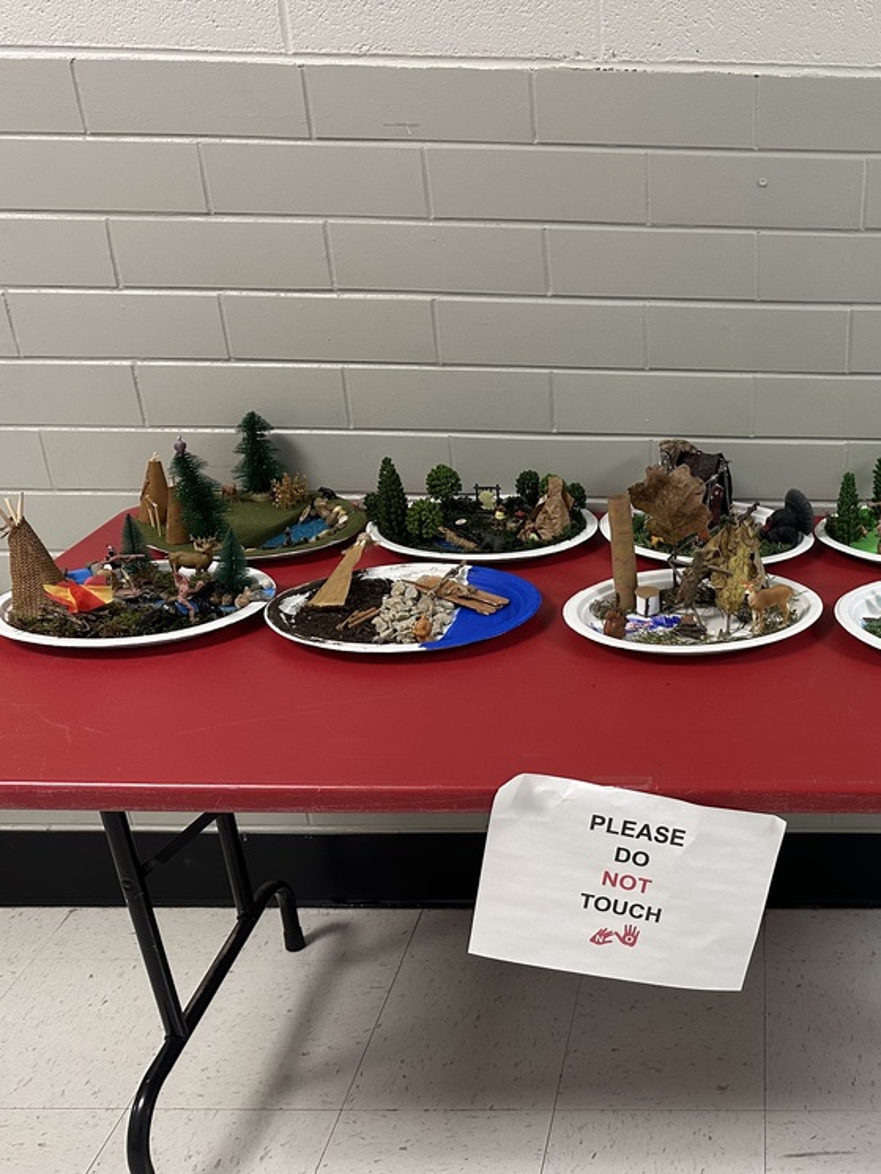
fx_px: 1120
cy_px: 600
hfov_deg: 39.9
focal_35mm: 33
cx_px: 785
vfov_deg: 55.3
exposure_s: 1/60
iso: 250
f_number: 1.78
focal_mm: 6.86
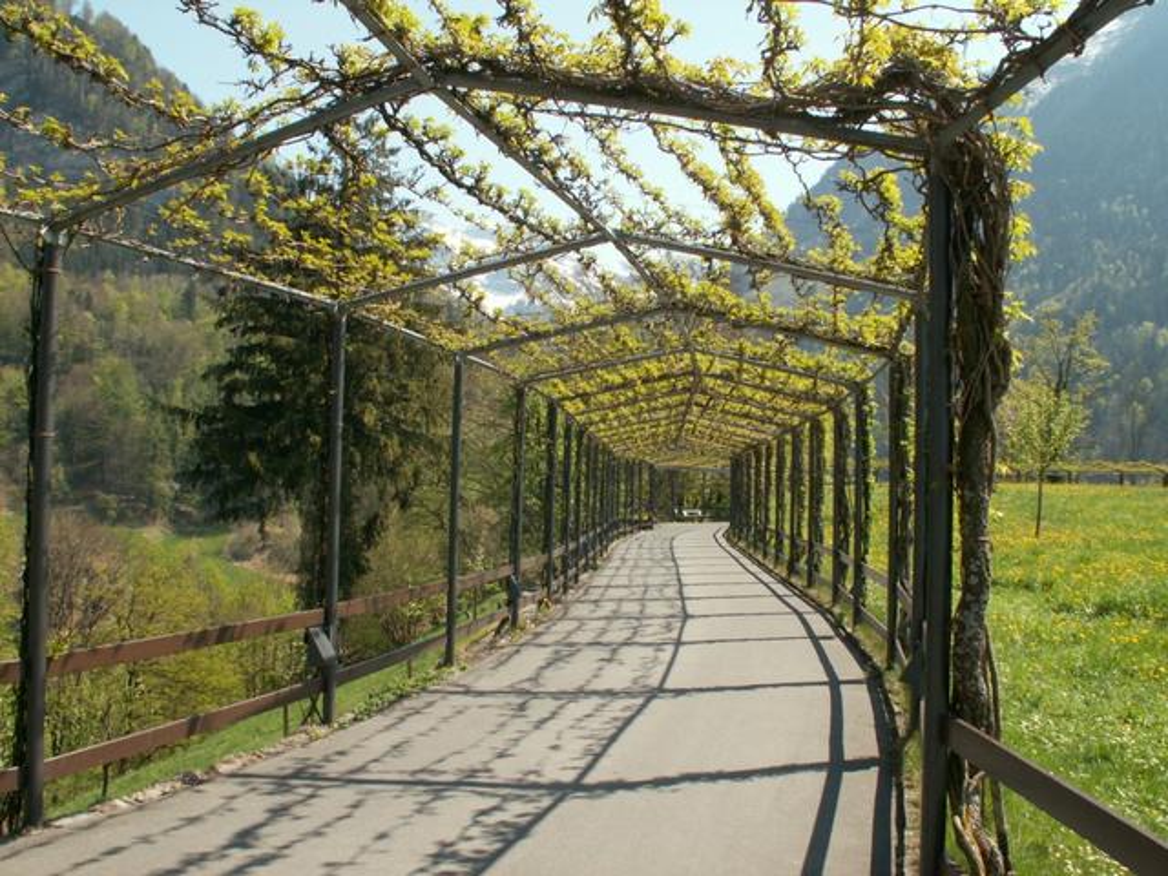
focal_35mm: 35
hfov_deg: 52.6
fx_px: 1181
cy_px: 438
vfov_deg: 40.7
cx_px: 584
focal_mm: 5.86
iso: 50
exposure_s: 1/160
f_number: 5.6
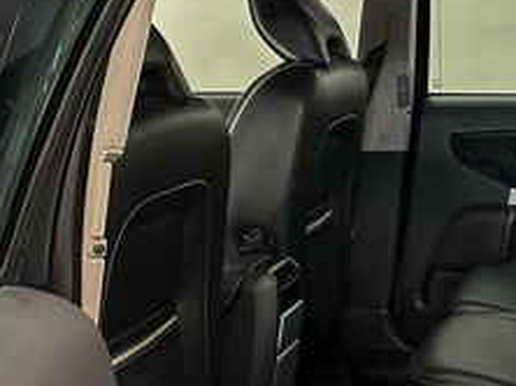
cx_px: 565
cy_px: 284
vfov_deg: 22.4
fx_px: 968
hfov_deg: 27.4
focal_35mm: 65
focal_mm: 6.86
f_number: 1.78
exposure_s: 1/33
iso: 800
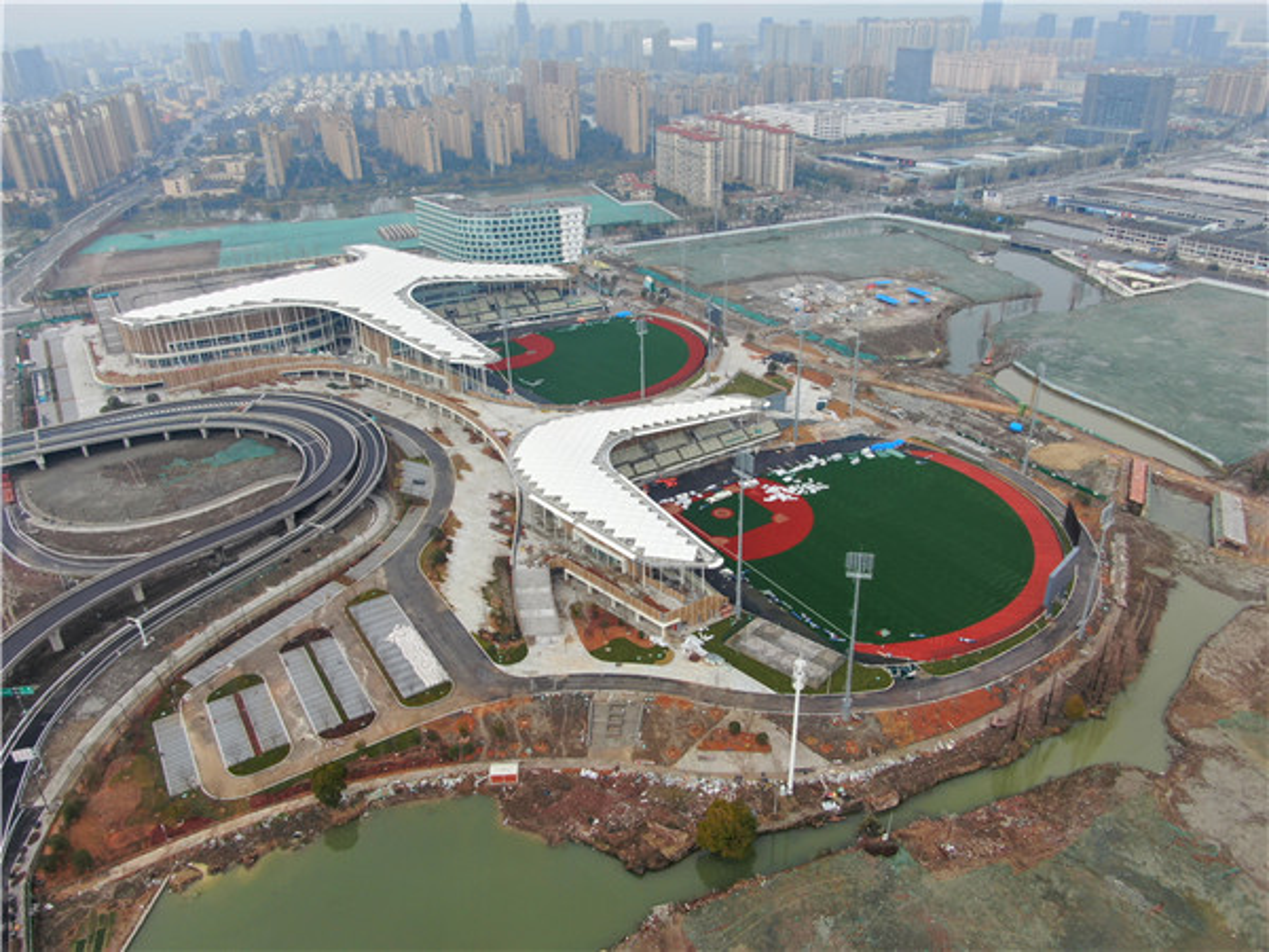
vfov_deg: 56.8
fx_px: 880
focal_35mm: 24
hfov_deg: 71.6
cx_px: 634
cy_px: 476
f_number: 2.8
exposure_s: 1/800
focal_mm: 4.39
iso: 100
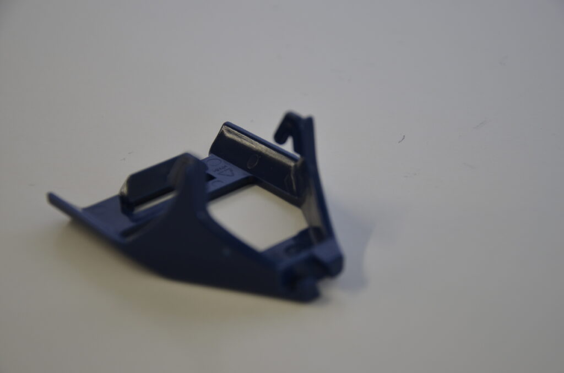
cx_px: 282
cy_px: 186
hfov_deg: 26.0
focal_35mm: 78
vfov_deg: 17.4
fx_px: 1219
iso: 400
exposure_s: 1/80
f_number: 5
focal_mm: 52
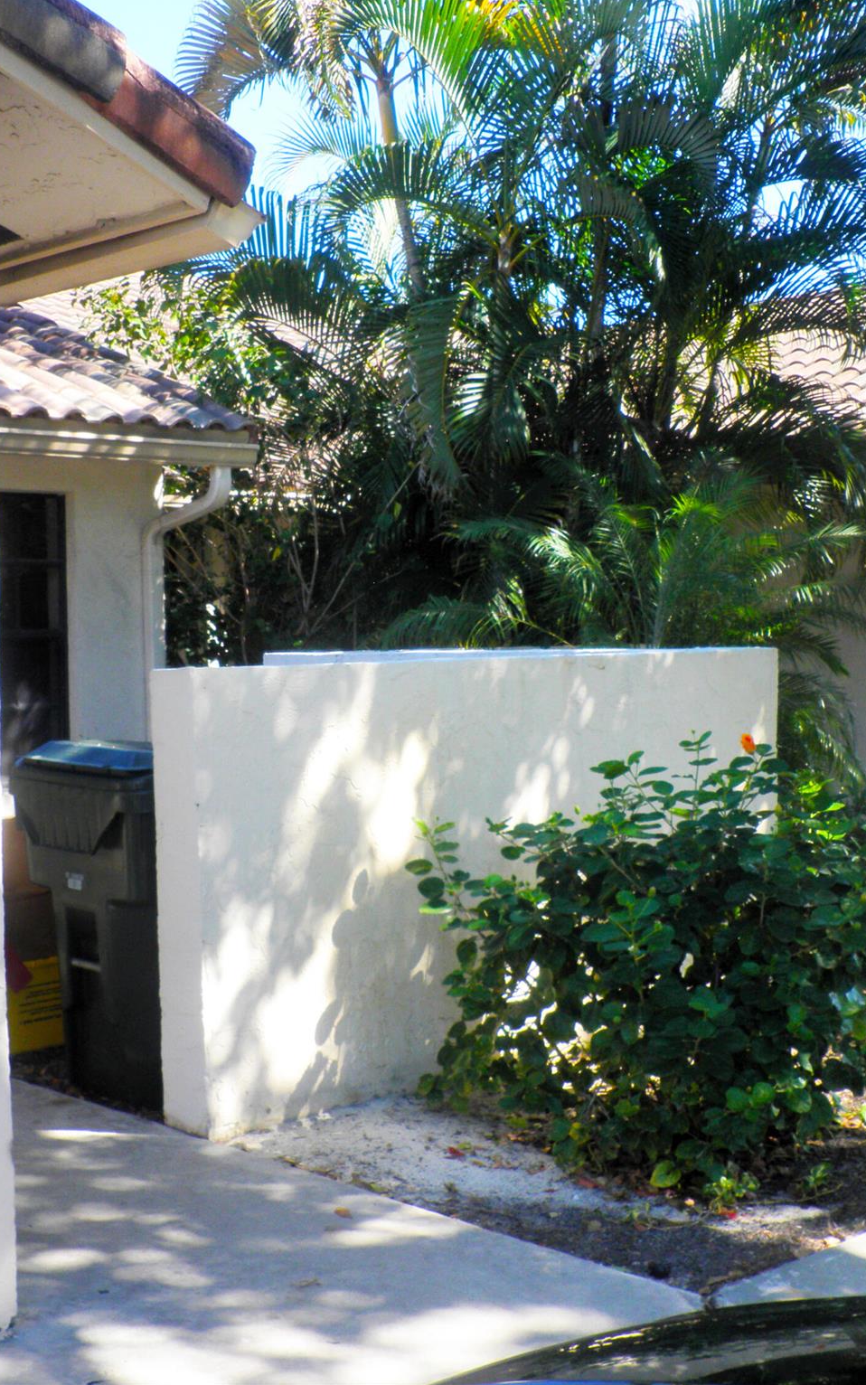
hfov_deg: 25.3
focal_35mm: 51
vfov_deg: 39.6
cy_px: 692
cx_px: 352
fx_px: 1925
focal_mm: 6.3
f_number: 5.6
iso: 64
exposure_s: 1/100
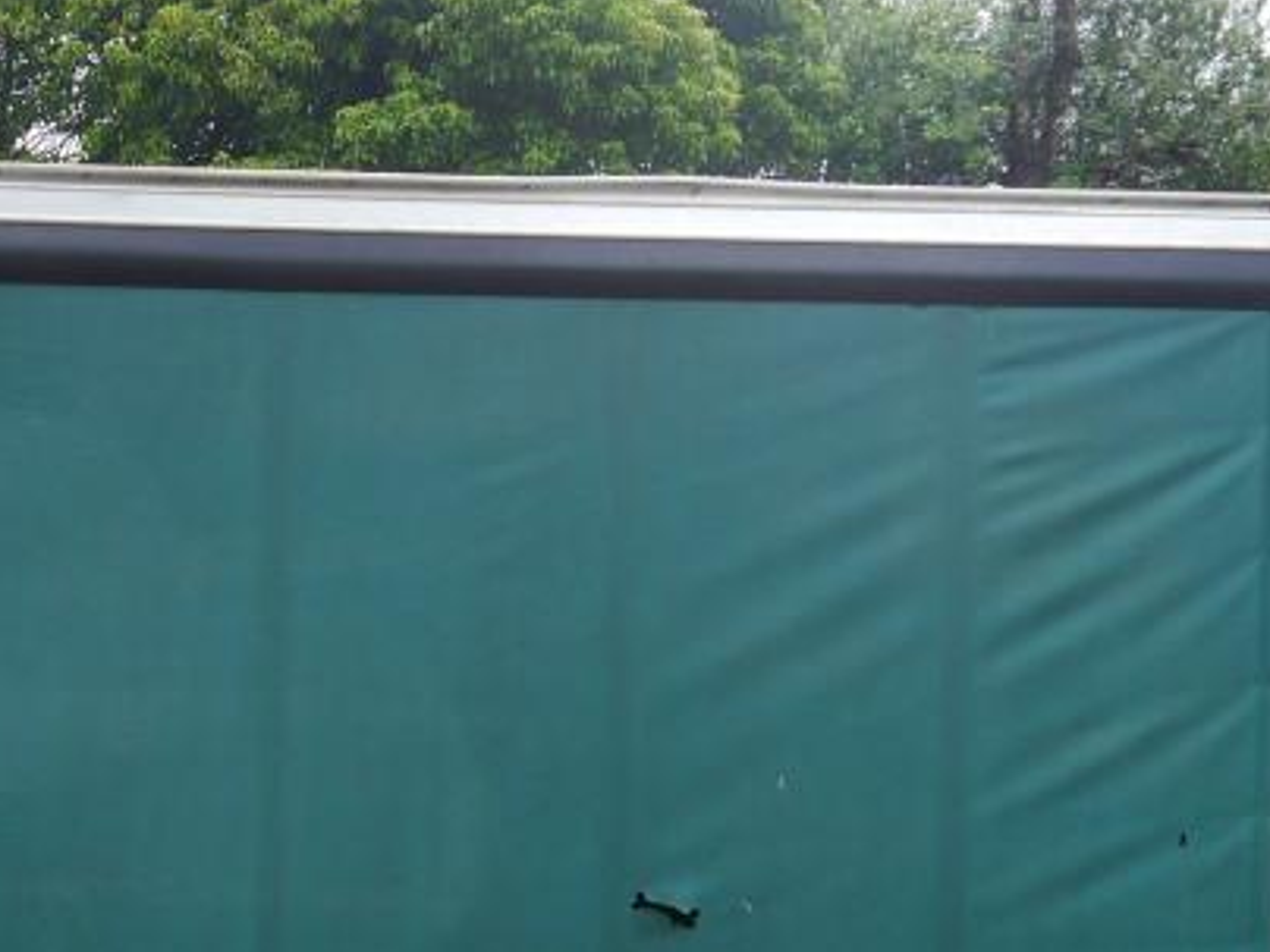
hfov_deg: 26.5
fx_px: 2605
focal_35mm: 71
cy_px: 867
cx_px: 123
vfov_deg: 20.3
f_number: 5.6
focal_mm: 14
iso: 160
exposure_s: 1/250
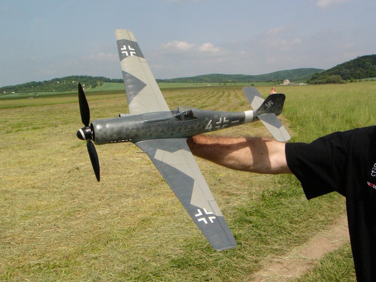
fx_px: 445
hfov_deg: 45.8
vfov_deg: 35.1
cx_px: 188
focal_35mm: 41
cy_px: 141
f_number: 8
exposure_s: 1/1000
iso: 200
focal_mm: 6.8
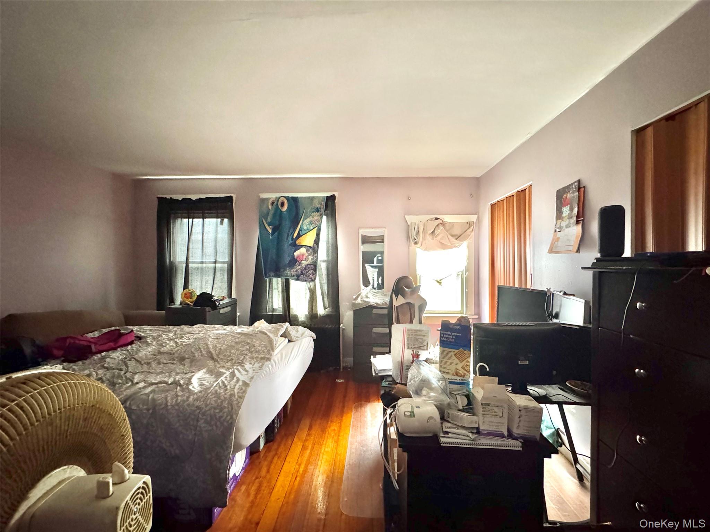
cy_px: 266
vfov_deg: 85.7
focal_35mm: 14
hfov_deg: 102.1
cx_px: 355
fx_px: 287
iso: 1250
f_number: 2.2
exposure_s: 1/60
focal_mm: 2.22
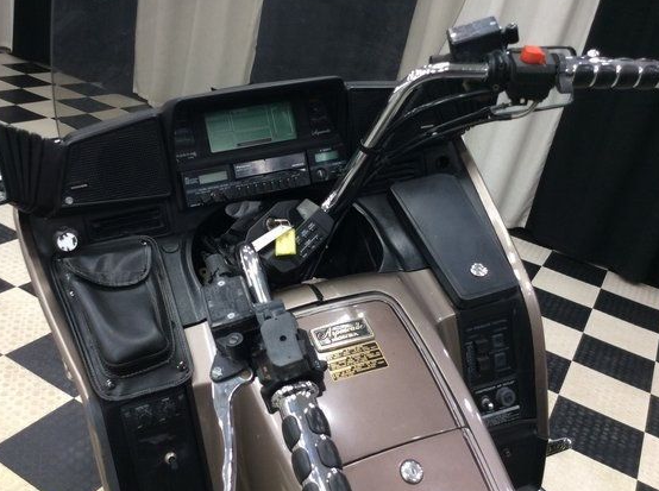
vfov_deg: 38.5
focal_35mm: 37
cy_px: 234
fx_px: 703
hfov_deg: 50.1
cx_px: 290
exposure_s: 1/25
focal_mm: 3.3
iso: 50
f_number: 2.4
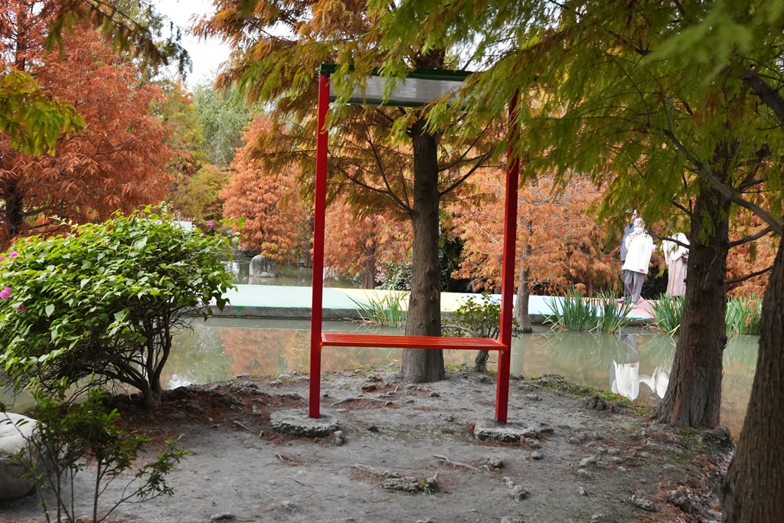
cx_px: 392
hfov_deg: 53.1
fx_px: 784
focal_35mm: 36
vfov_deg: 36.9
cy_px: 262
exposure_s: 1/2500
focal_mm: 24
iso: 2500
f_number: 5
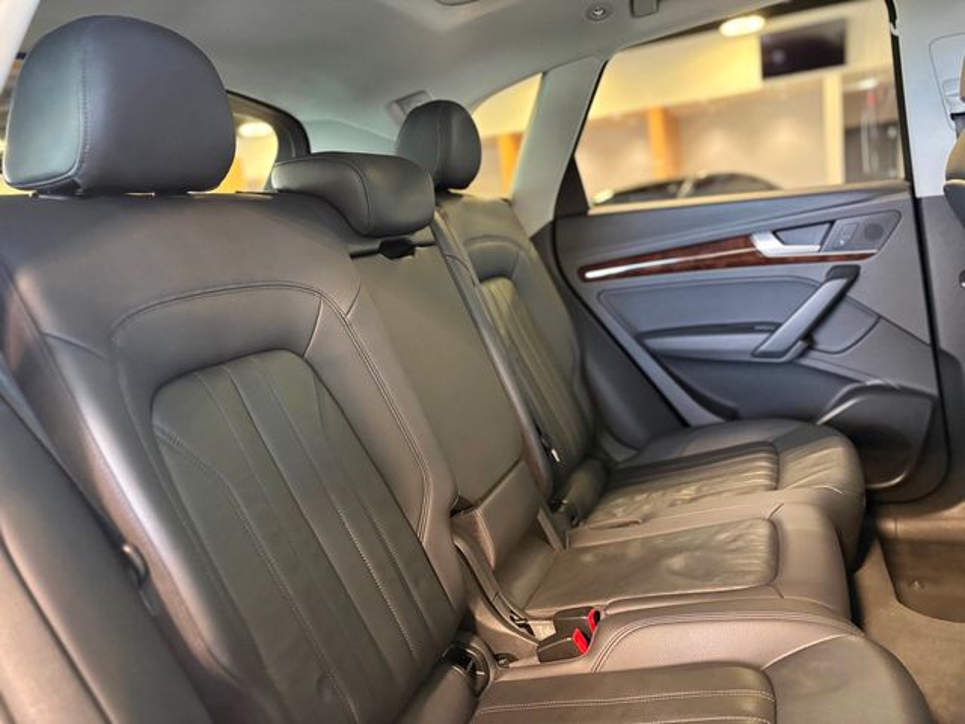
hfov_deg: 67.3
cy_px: 362
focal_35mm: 26
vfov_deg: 53.1
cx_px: 482
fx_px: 725
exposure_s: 1/30
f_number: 1.6
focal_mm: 5.96
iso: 500
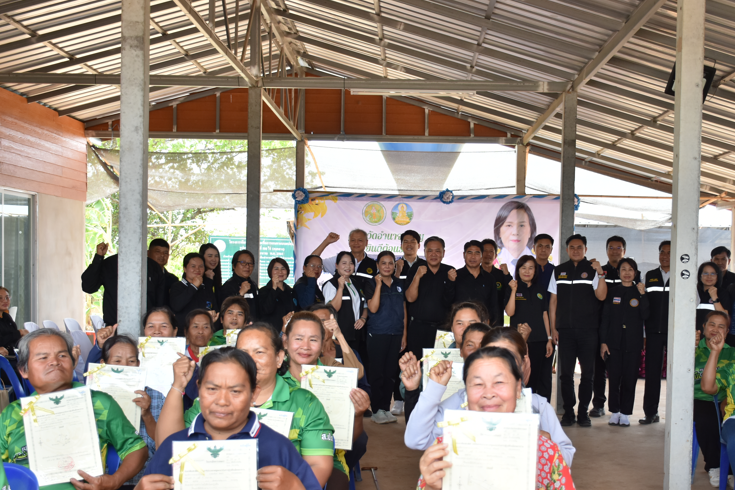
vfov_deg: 29.2
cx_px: 441
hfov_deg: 42.5
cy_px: 285
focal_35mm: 46
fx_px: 939
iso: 280
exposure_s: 1/250
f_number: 3.8
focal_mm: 24
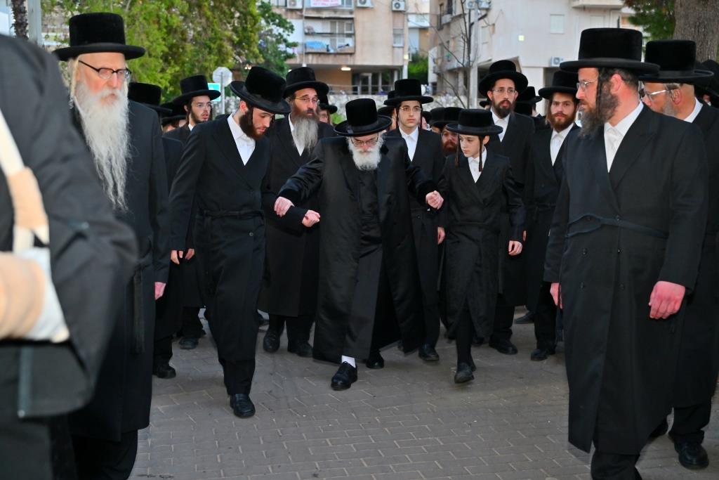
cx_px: 360
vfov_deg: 30.5
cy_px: 240
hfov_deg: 44.5
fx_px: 879
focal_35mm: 44
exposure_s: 1/200
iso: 500
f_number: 4
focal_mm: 44
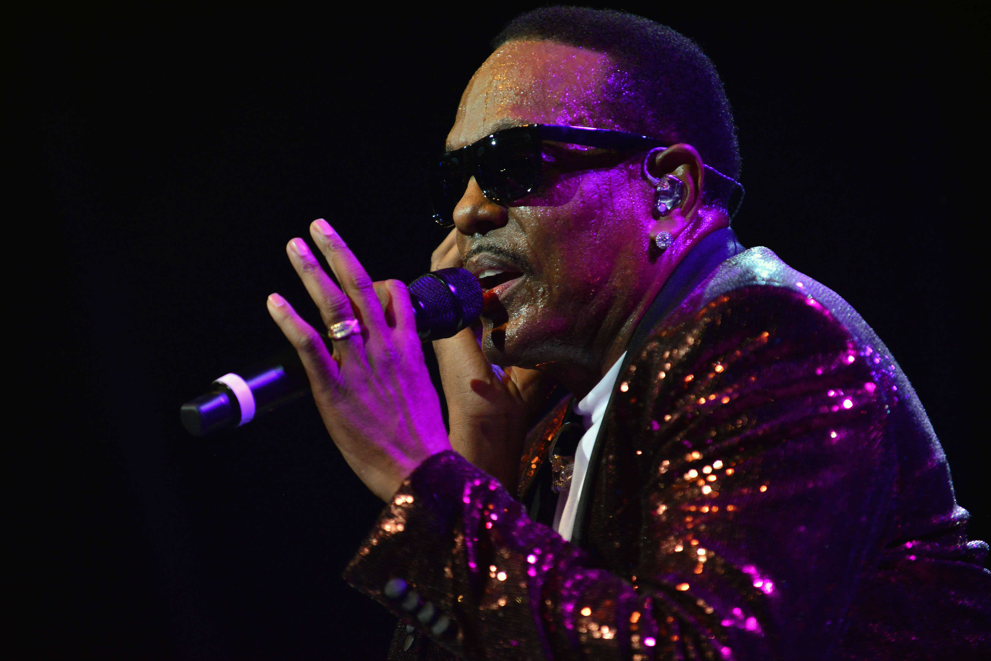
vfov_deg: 6.9
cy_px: 330
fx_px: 5507
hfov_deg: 10.3
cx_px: 496
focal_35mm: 200
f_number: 3.2
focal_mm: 200
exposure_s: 1/400
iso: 1600
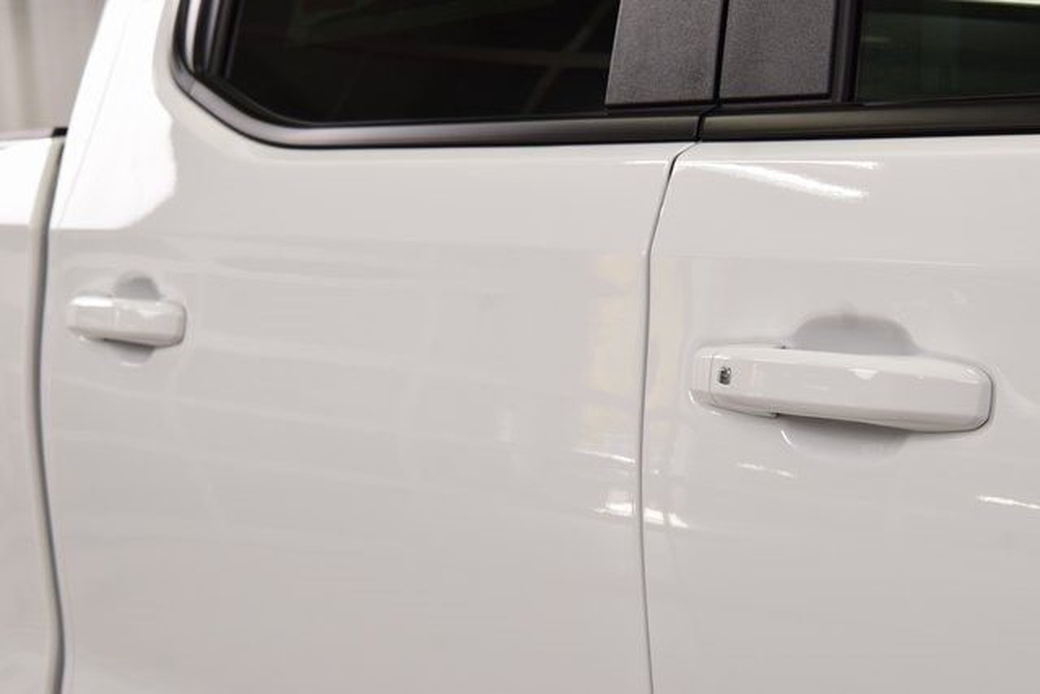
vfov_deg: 17.5
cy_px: 347
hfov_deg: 26.0
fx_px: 2254
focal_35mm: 78
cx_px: 520
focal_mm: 52
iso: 800
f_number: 9
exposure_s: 1/100
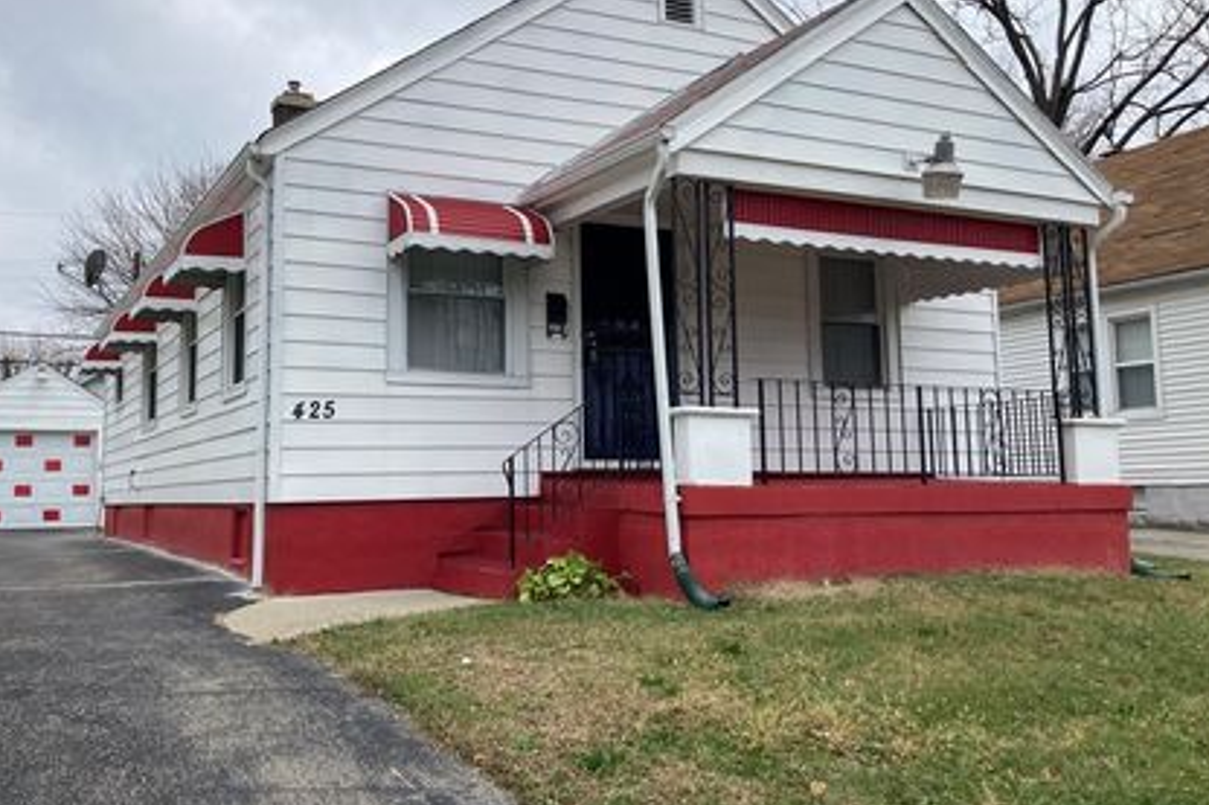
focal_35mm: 35
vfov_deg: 37.8
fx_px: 1175
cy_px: 382
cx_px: 532
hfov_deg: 54.3
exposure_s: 1/813
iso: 20
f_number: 1.8
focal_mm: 3.99
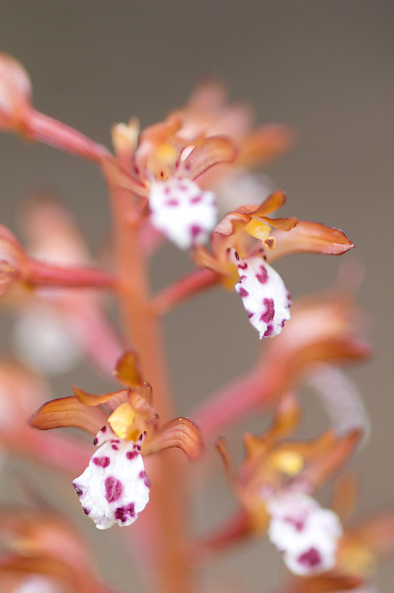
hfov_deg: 8.7
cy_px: 296
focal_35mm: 158
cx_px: 197
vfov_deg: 13.1
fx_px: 2590
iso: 200
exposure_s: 1/30
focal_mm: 105
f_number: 4
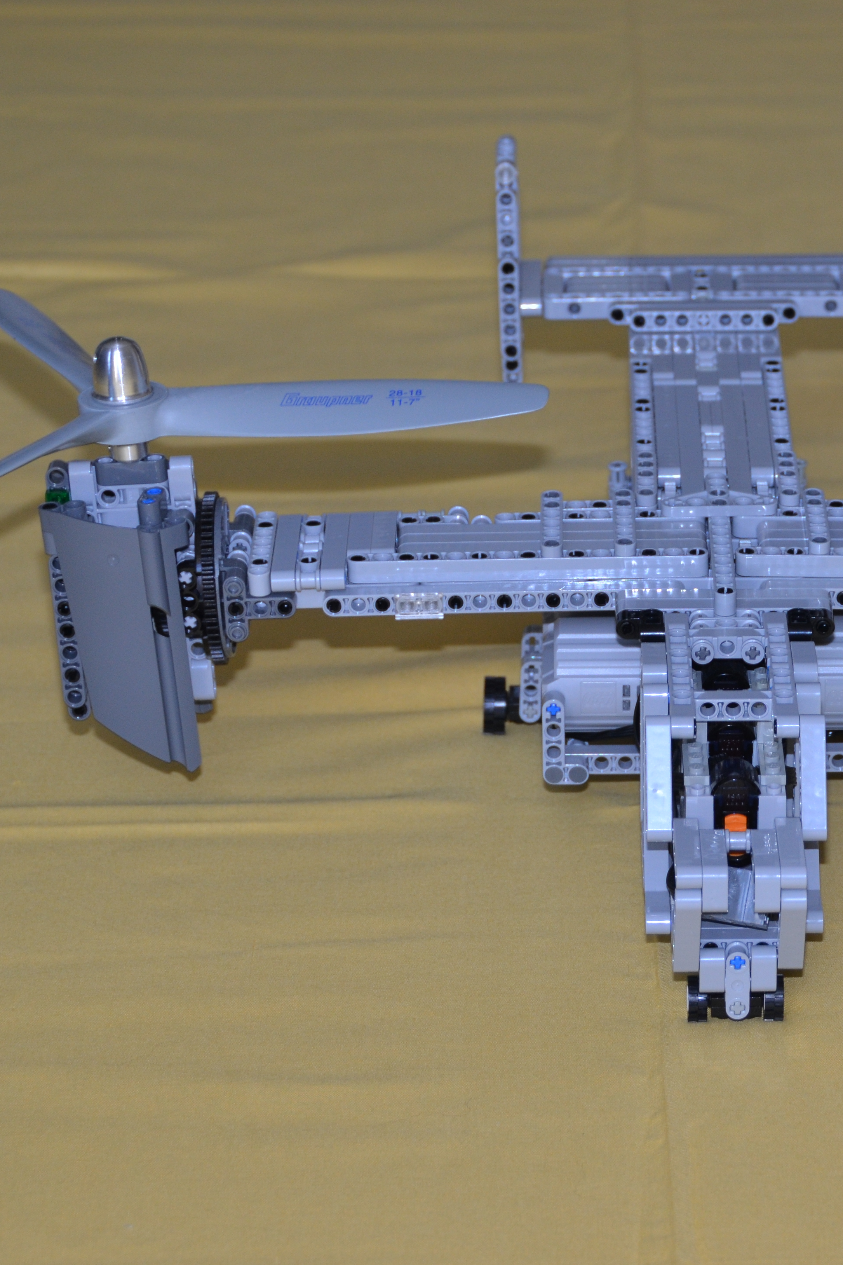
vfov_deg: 15.1
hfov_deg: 10.1
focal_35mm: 136
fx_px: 4777
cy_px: 631
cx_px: 681
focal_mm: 60
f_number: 5.6
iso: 400
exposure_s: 1/60
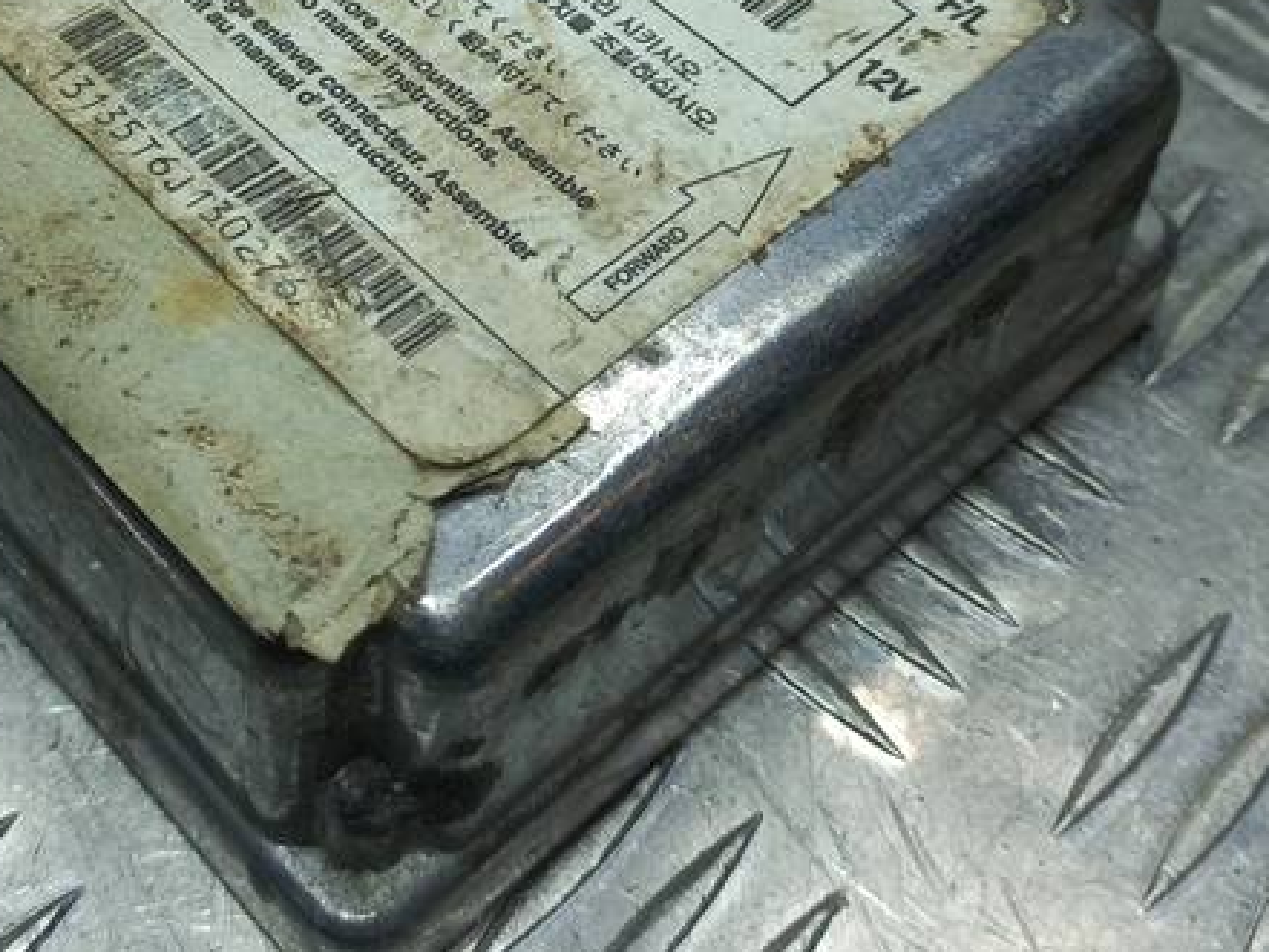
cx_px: 417
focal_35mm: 58
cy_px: 141
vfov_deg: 24.7
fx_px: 2127
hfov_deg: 32.9
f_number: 1.8
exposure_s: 1/100
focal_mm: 4.6
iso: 32
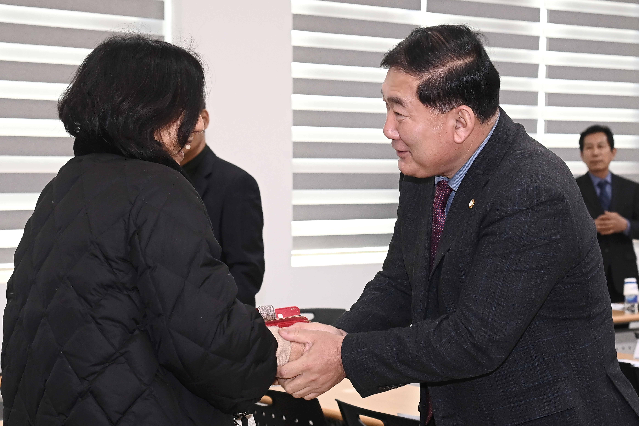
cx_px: 320
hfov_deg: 34.5
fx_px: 1029
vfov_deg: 23.4
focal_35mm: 58
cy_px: 213
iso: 2500
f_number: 6.3
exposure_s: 1/250
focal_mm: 58
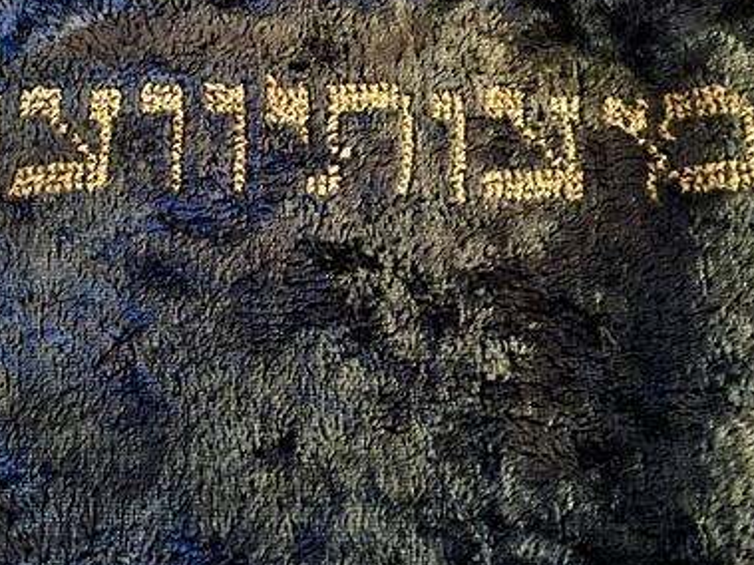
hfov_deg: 38.9
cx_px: 338
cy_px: 129
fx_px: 1067
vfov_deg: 29.1
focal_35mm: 49
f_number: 2.2
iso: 320
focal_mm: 4.15
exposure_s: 1/17
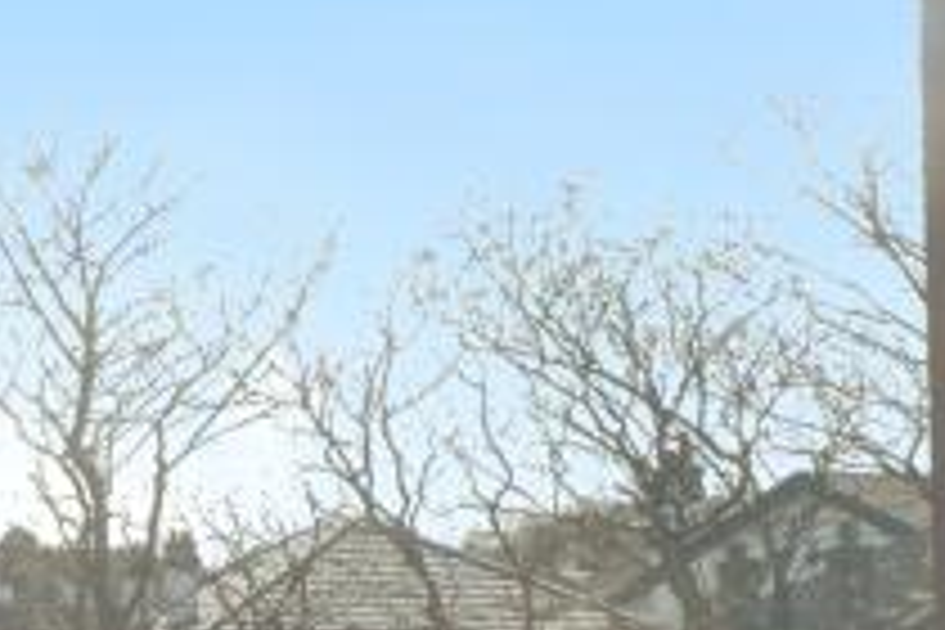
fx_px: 1916
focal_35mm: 73
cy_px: 695
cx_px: -1197
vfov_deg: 18.0
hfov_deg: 16.2
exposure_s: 1/800
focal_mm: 10
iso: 320
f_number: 8
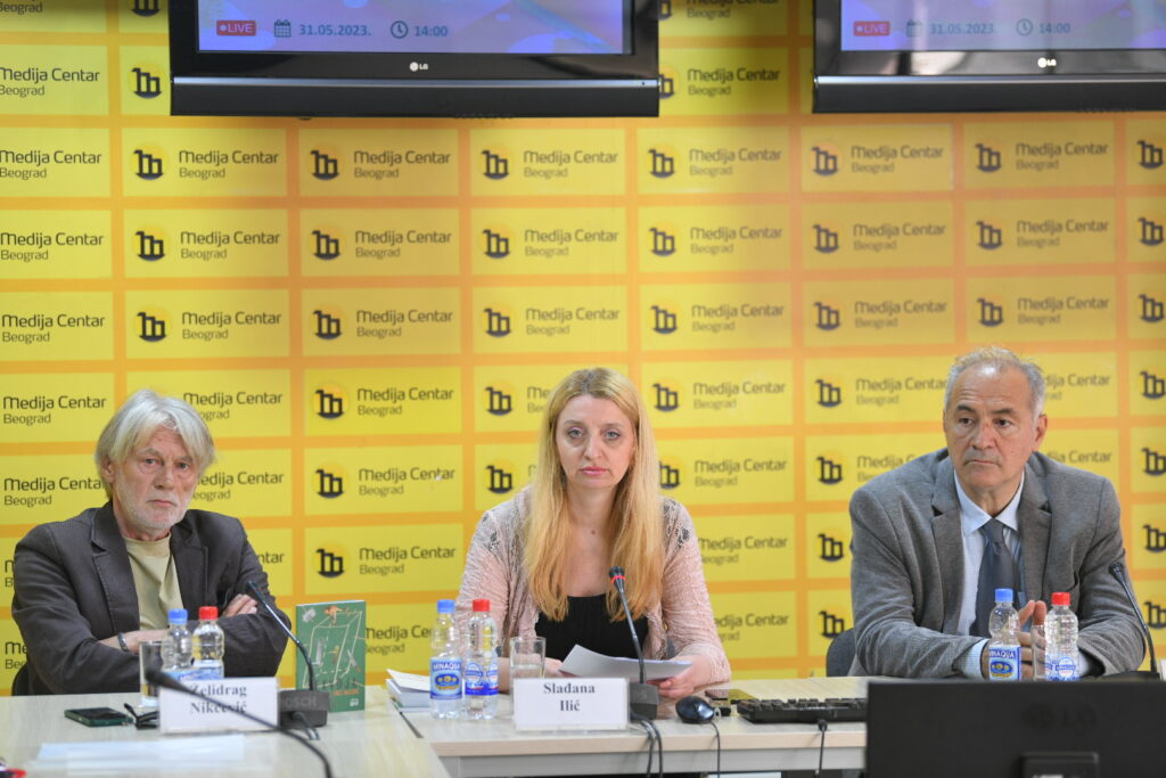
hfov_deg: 18.6
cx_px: 583
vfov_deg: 12.5
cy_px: 389
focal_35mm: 110
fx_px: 3563
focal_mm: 110
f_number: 2.8
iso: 1600
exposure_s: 1/160
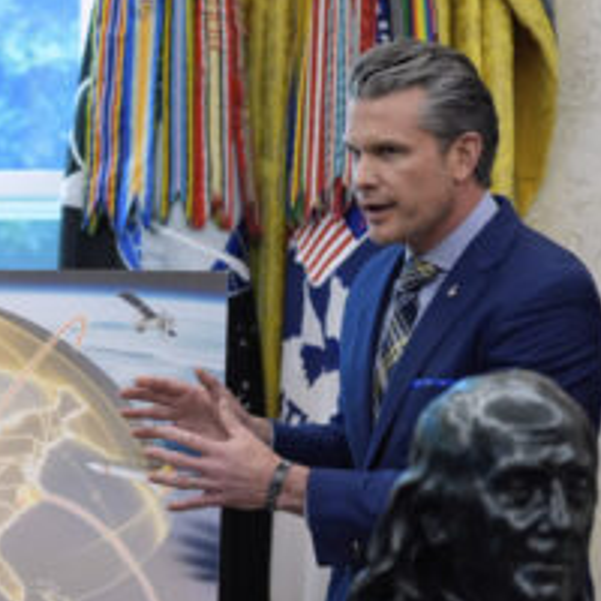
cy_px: 382
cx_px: 15
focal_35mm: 125
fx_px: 2455
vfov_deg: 13.9
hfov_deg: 13.8
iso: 4000
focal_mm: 70
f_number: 3.2
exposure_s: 1/500
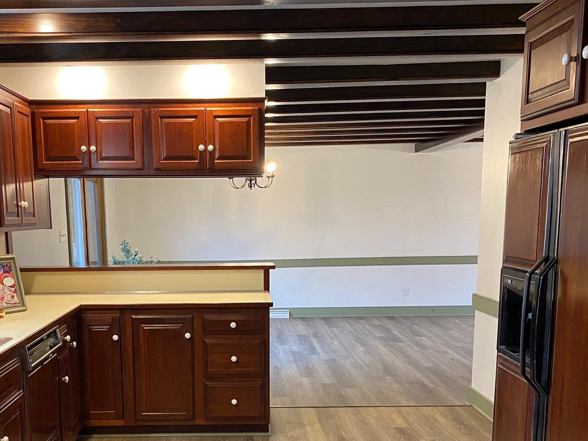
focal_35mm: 41
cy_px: 343
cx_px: 229
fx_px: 696
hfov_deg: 45.5
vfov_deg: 34.2
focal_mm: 4.25
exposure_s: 1/60
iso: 320
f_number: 1.8
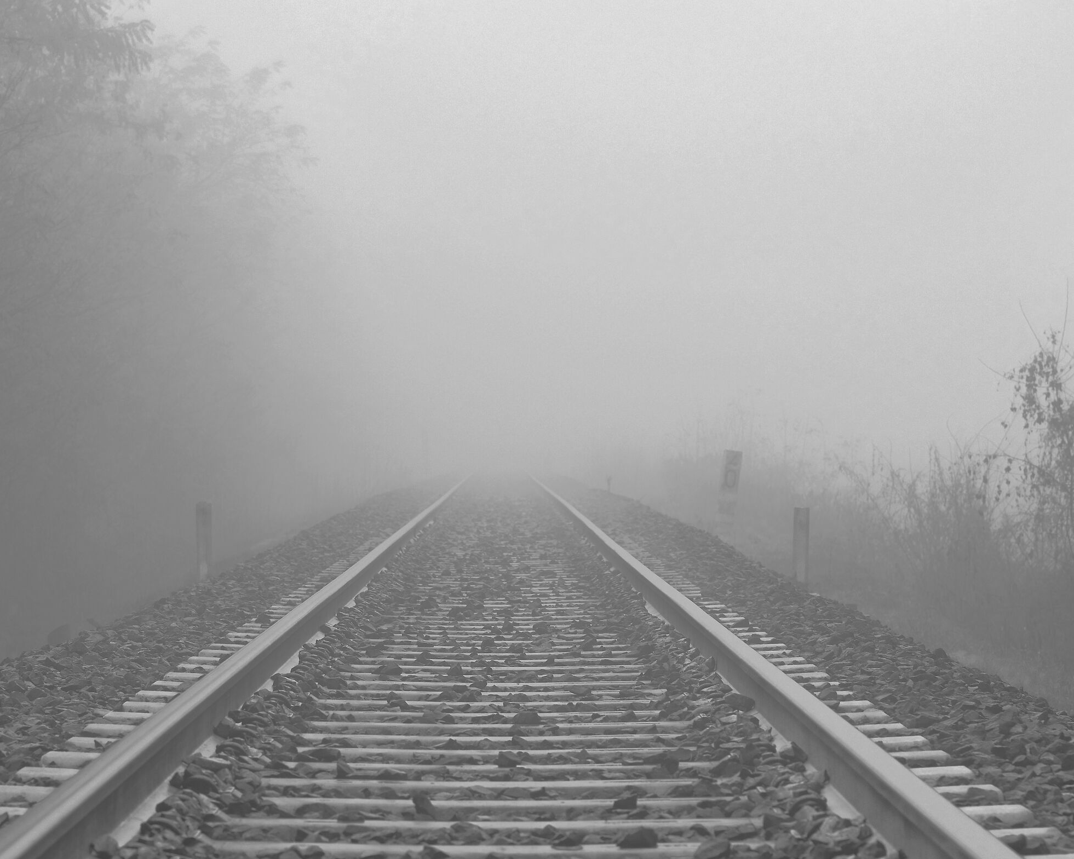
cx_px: 522
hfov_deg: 13.1
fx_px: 4673
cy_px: 433
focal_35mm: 147
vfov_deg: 10.5
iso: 400
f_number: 5.6
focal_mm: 85
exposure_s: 1/125
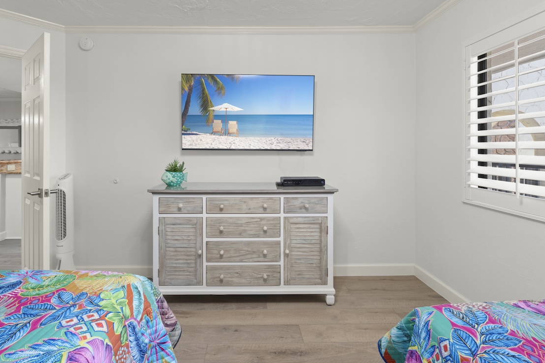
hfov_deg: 89.8
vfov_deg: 66.8
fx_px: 273
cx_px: 251
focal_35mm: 18
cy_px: 147
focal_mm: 13
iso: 160
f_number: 10
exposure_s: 1.3
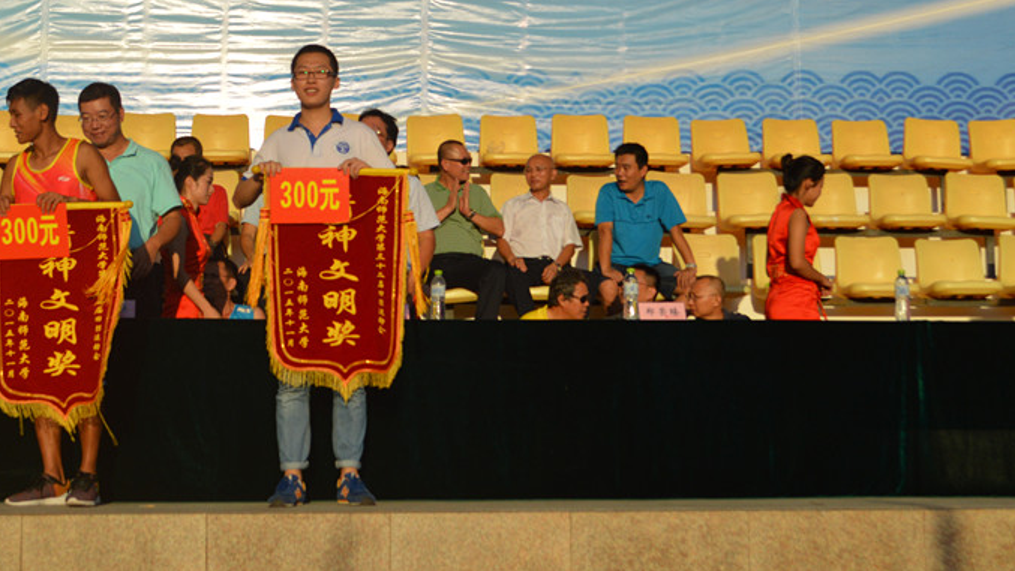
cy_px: 208
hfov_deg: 33.3
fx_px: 1696
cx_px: 445
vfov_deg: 19.1
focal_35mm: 63
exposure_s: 1/1600
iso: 400
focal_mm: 34
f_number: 6.3
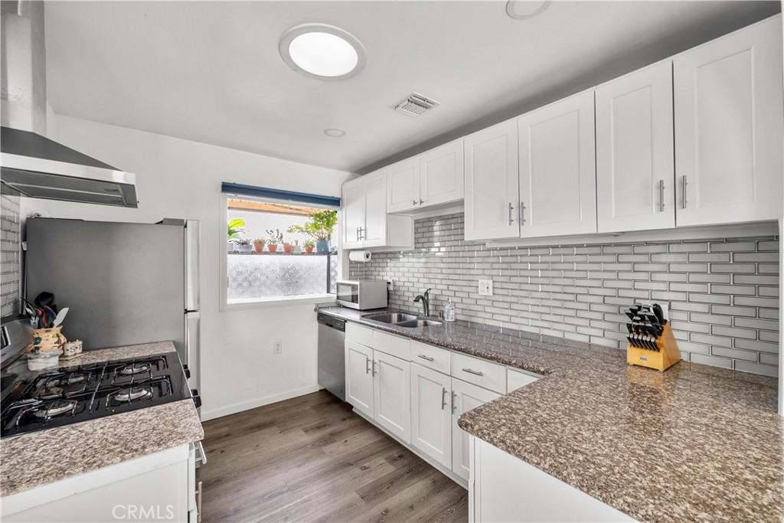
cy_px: 262
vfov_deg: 81.2
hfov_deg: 104.2
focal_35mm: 14
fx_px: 305
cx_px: 392
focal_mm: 14
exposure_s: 1/6
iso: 250
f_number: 9
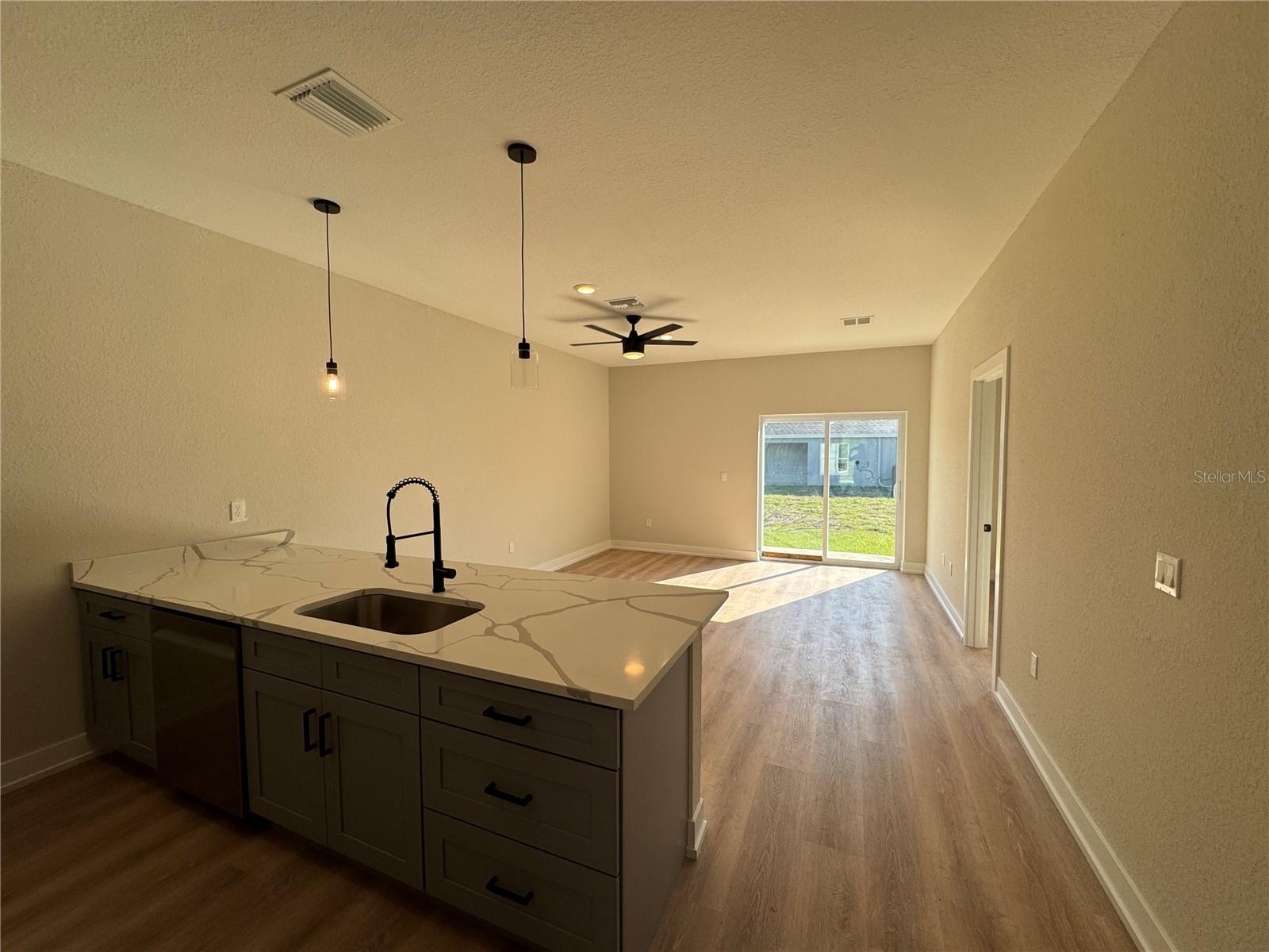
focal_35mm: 14
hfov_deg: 102.1
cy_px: 476
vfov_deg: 85.7
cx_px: 634
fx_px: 513
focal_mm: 2.22
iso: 40
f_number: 2.2
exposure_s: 1/291
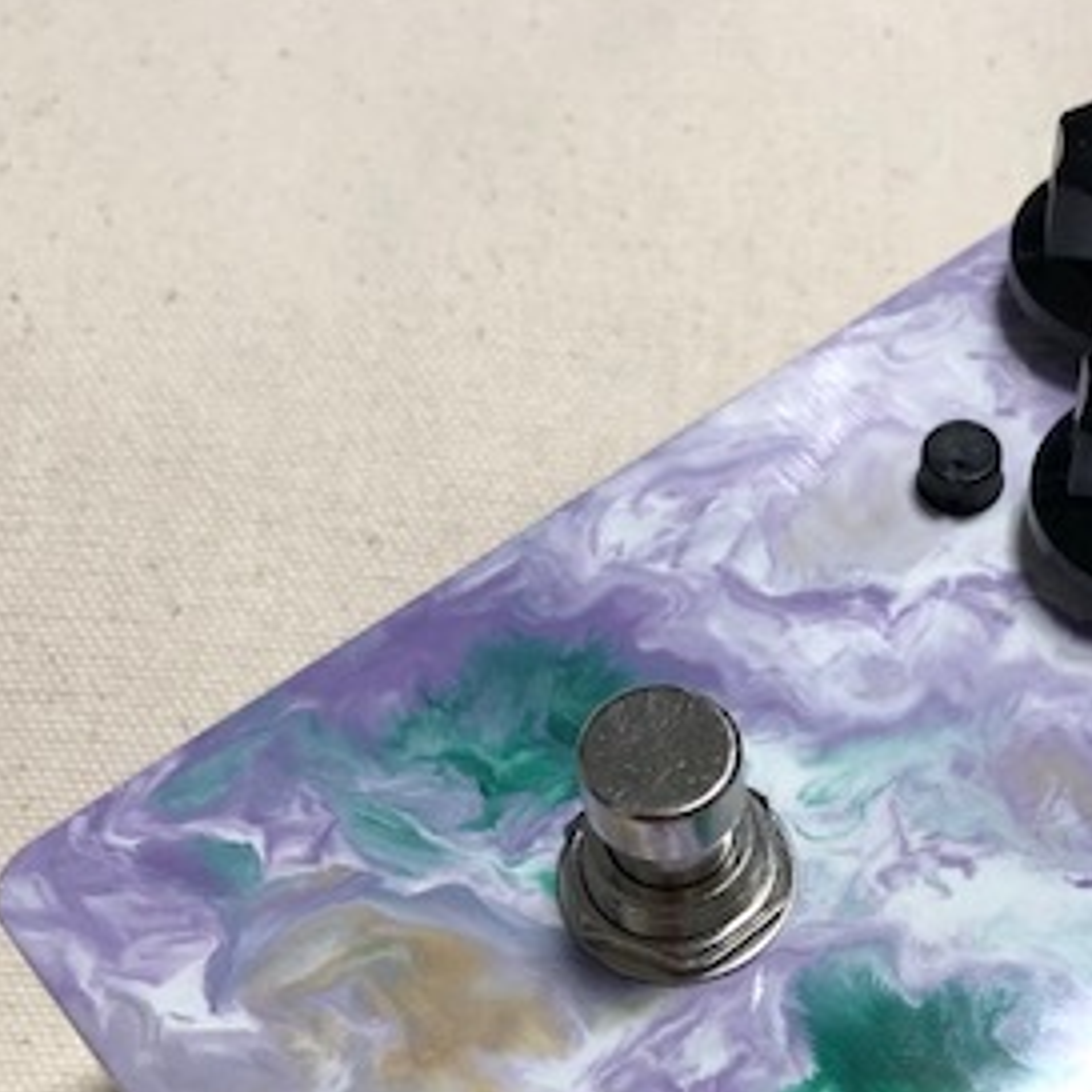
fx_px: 2070
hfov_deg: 29.0
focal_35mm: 58
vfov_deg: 28.8
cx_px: 844
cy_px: 904
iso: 32
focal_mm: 4
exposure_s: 1/33
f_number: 1.8
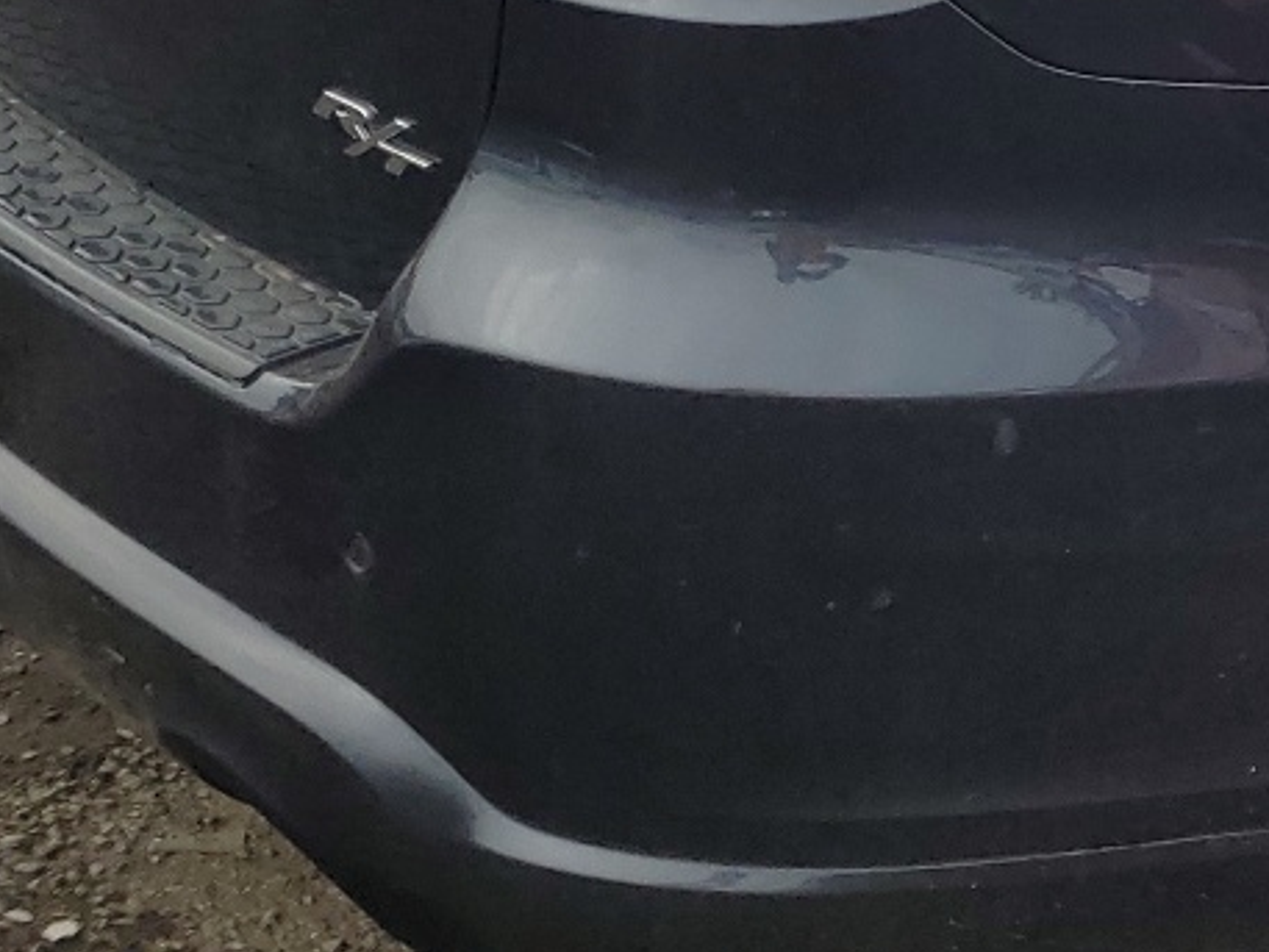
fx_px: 3337
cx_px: 1788
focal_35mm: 91
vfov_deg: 15.7
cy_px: -142
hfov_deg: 19.3
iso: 50
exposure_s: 1/833
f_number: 1.5
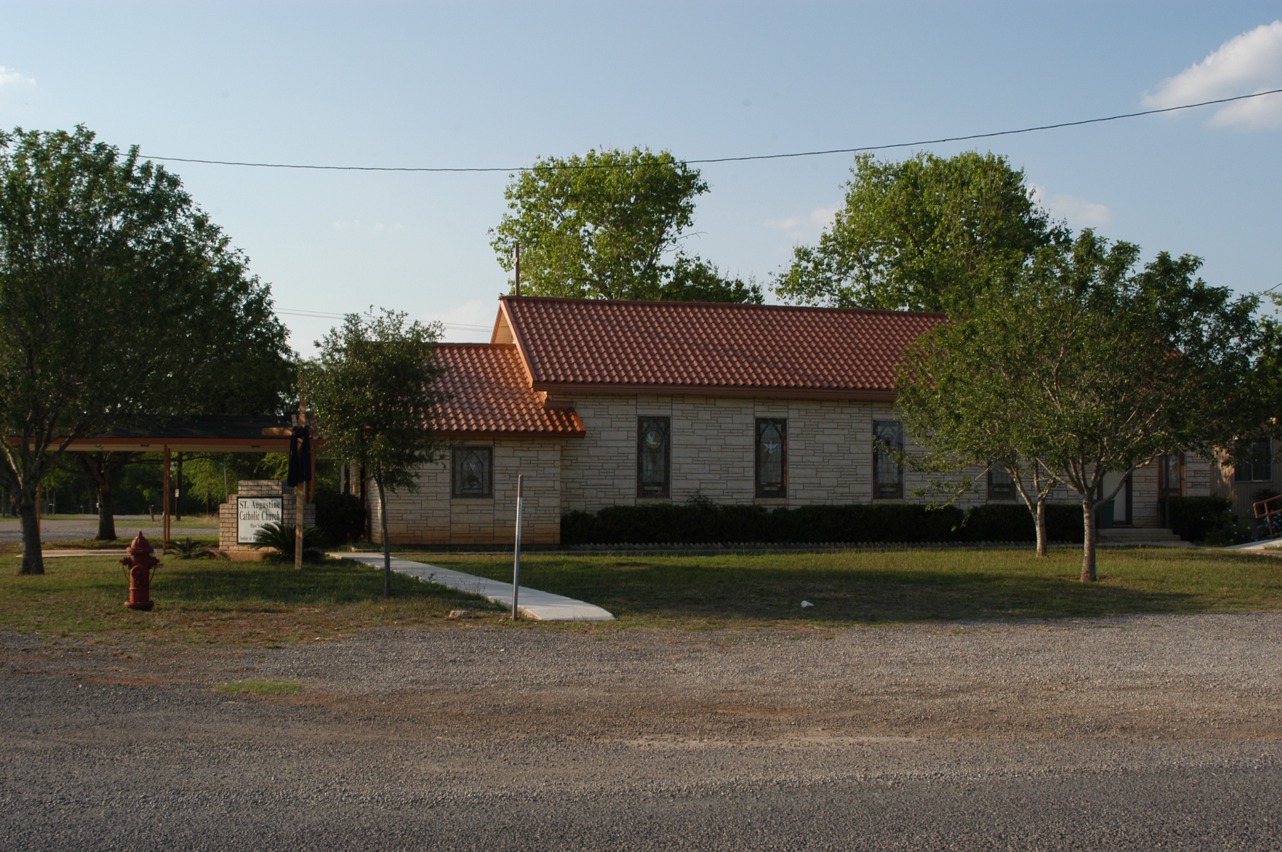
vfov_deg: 31.8
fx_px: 1494
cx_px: 641
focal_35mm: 42
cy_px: 426
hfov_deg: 46.4
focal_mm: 28
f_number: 9
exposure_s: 1/320
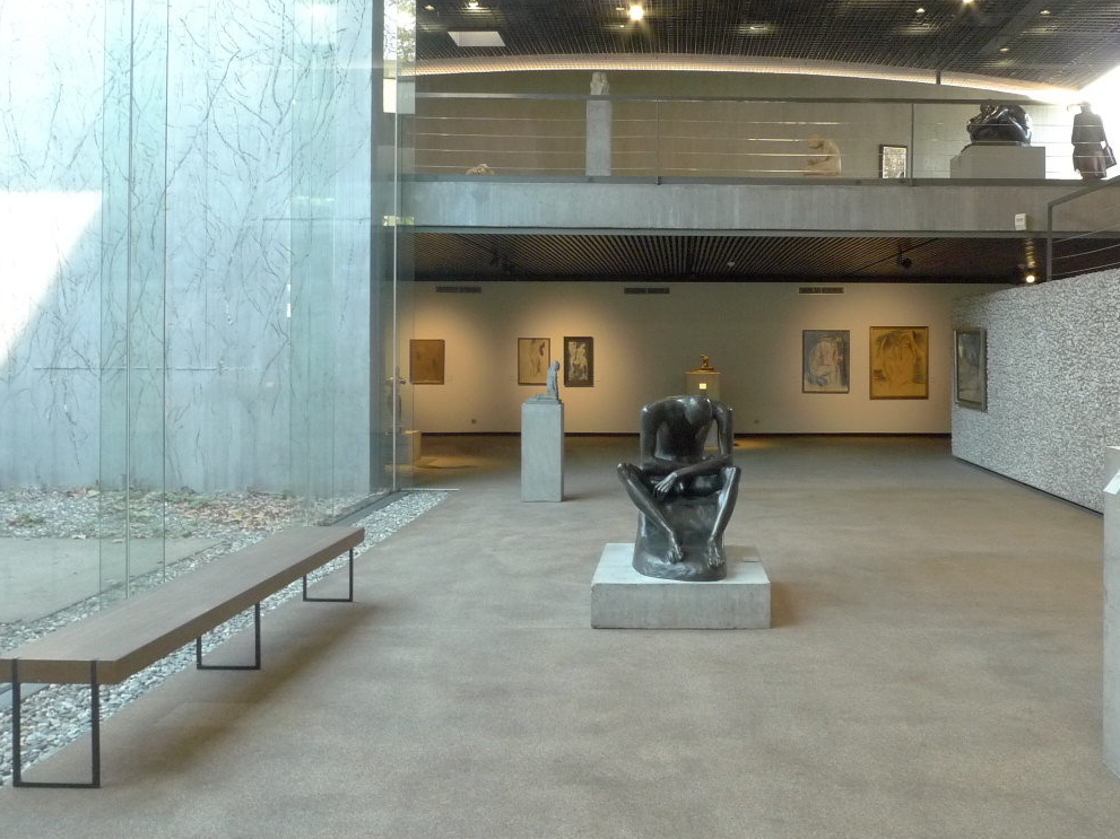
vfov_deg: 45.2
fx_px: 1003
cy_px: 339
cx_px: 691
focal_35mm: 31
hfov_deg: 57.7
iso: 400
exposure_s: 1/15
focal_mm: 5.1
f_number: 4.5
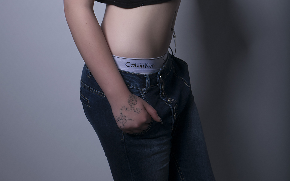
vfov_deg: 10.2
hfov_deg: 16.5
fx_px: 1002
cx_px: 144
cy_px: -29
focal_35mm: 127
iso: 100
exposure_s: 1/200
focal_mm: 55
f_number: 11
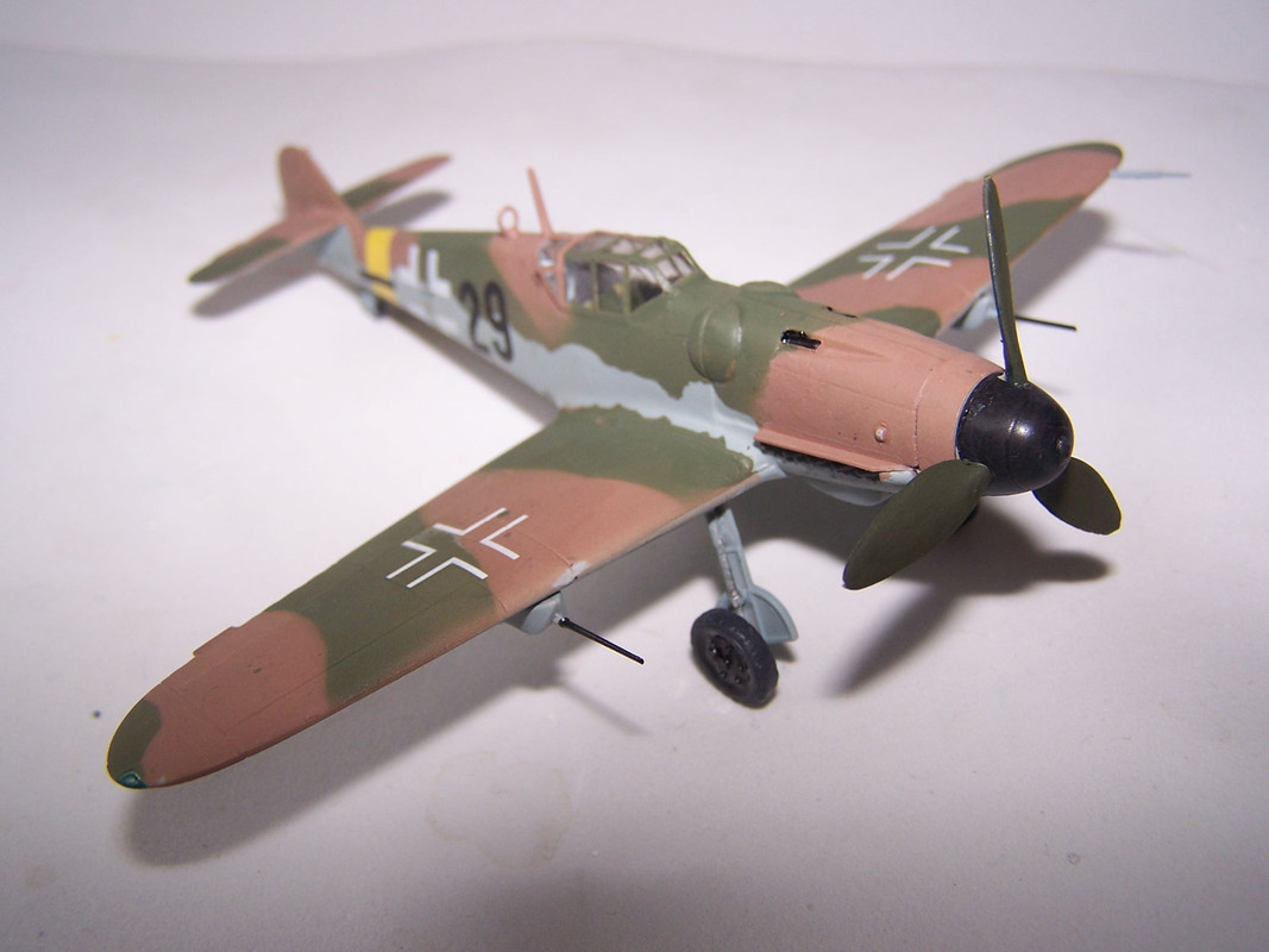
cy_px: 476
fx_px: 1393
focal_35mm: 38
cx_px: 634
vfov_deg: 37.7
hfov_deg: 49.0
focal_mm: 6.3
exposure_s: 1/60
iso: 80
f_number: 2.8
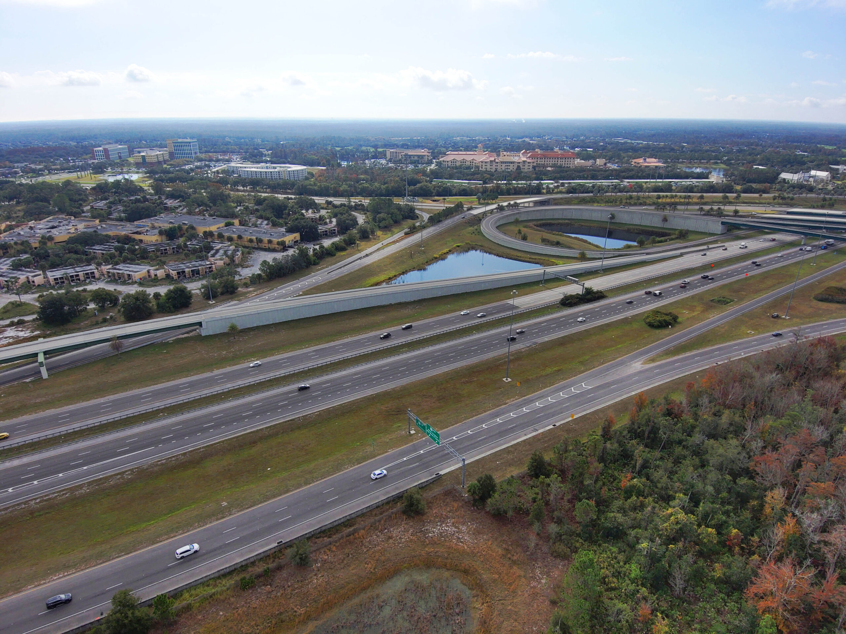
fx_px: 513
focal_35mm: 21
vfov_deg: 63.4
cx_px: 423
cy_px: 317
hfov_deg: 79.0
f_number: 2.8
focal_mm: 3.7
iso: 101
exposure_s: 1/2626
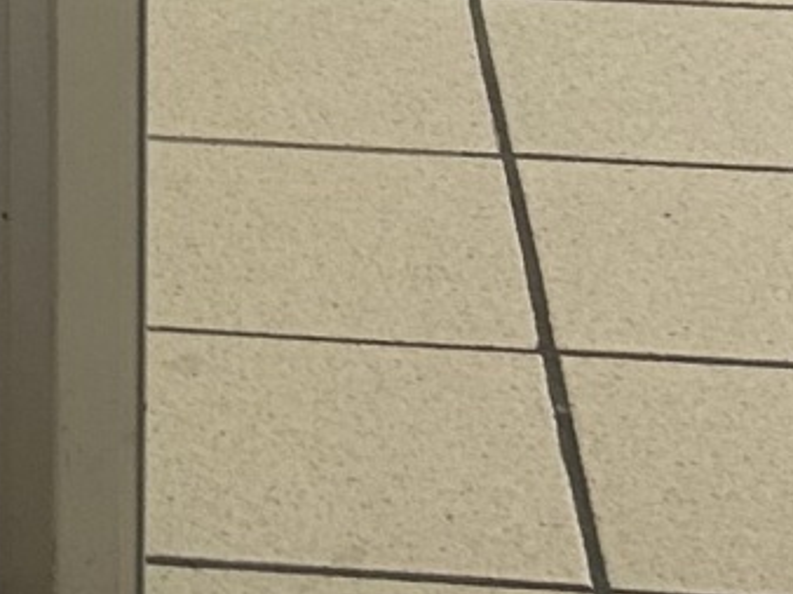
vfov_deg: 6.9
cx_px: -713
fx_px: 4510
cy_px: -1129
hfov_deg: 9.5
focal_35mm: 197
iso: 64
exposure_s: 1/121
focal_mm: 5.7
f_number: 1.5
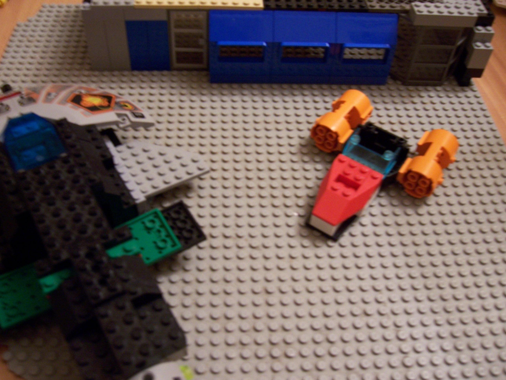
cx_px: 253
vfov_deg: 39.7
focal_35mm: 36
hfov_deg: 51.4
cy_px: 190
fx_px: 526
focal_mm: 6.2
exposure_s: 1/8
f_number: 2.8
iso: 160
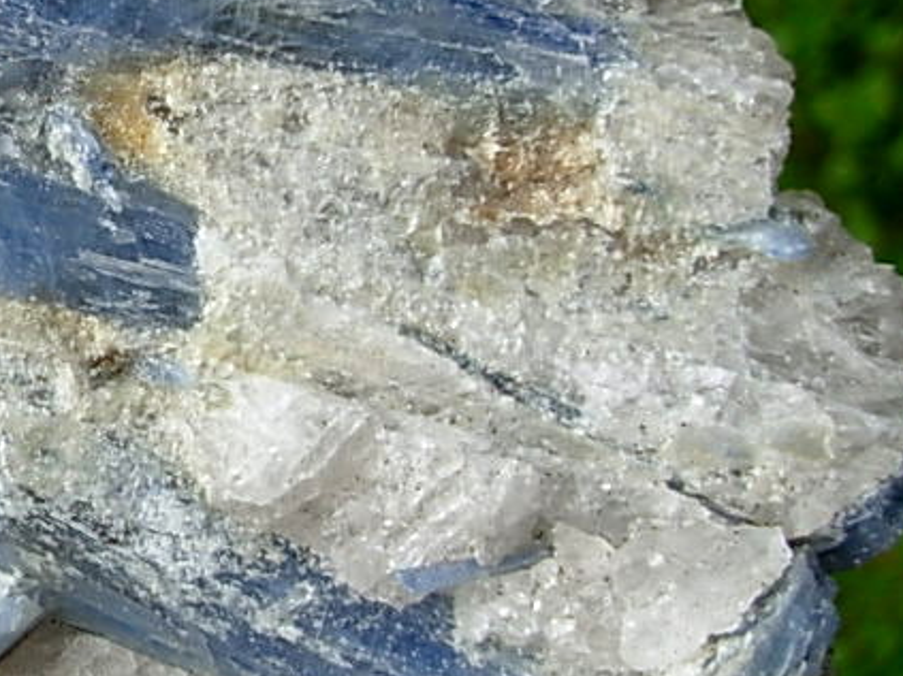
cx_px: 11
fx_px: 2399
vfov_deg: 16.0
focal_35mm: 92
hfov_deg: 20.7
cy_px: 239
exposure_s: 1/406
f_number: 2.9
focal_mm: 6.3
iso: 50
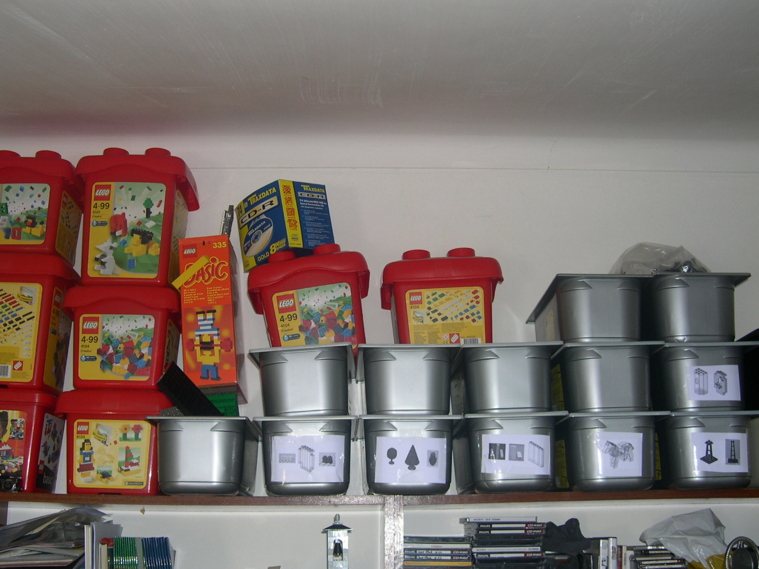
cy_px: 276
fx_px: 921
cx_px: 345
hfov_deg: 44.7
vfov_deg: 34.3
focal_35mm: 42
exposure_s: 1/60
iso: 100
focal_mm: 8
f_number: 2.8
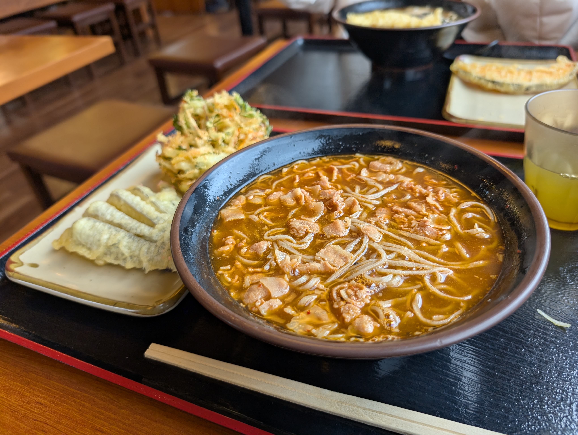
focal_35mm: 24
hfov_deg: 71.5
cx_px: 289
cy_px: 218
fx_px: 401
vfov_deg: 56.9
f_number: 1.68
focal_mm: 6.9
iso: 41
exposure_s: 1/32.3
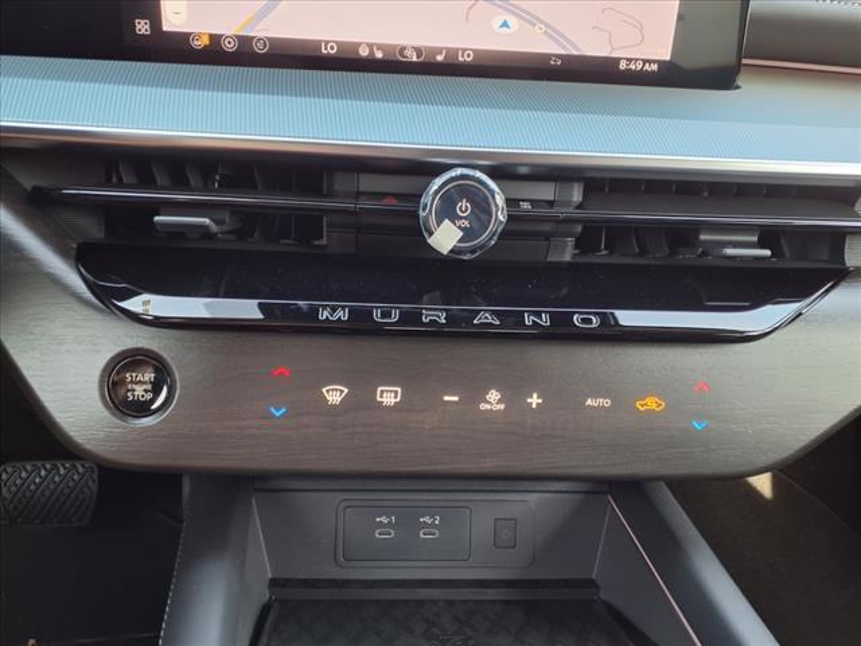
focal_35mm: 27
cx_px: 430
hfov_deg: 65.3
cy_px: 323
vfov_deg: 51.4
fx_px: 672
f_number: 1.9
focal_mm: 3.58
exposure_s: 1/40
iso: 50
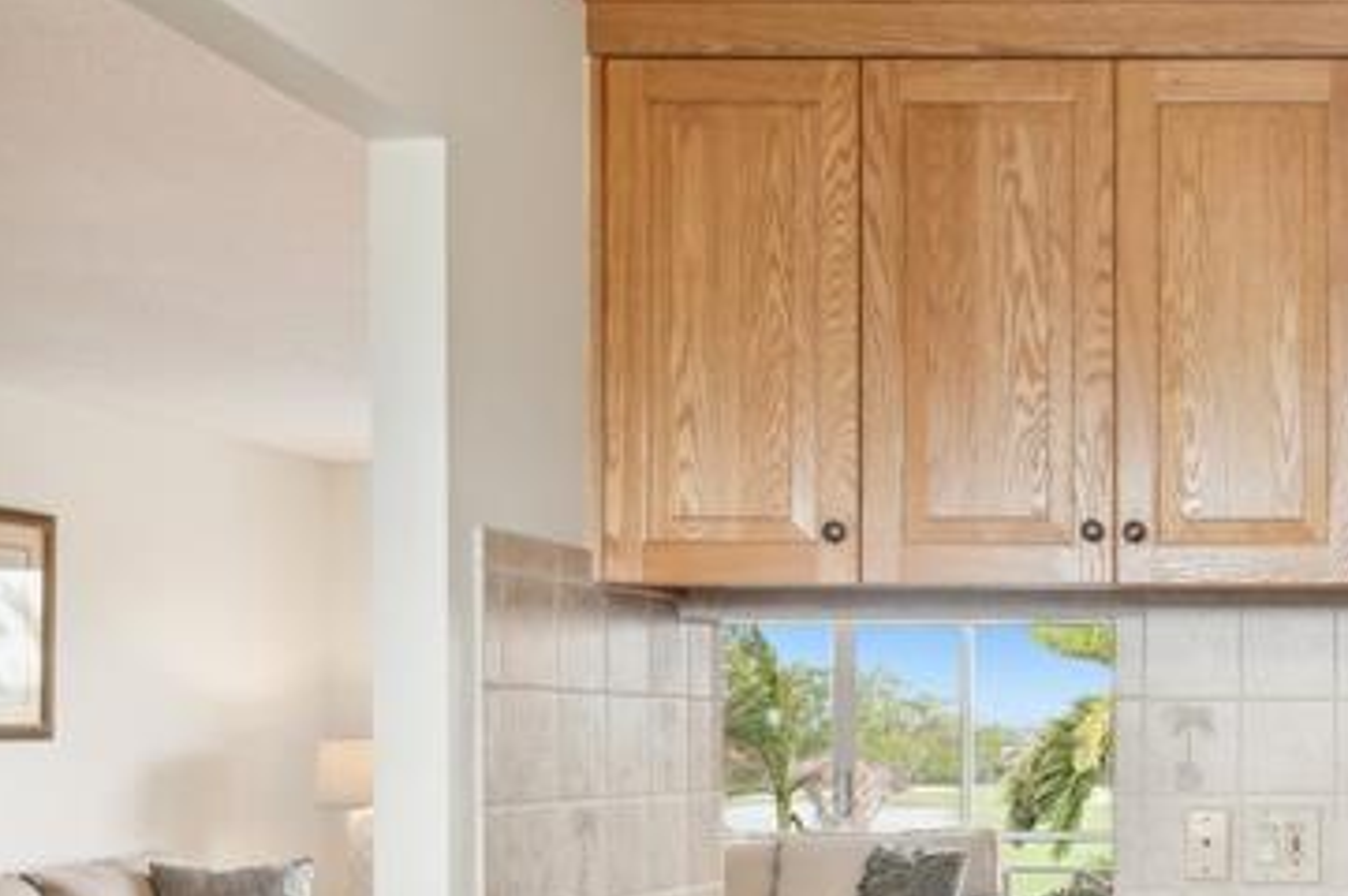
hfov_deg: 34.5
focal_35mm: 51
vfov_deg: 25.9
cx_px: 1419
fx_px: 1908
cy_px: 741
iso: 200
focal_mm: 23
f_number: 10
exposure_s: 1/10
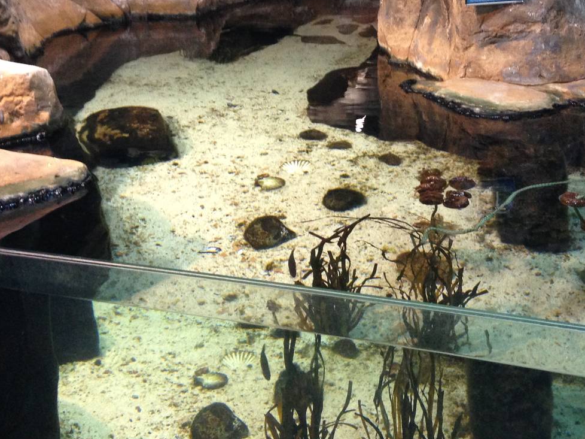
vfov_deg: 26.5
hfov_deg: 35.3
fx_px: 912
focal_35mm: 54
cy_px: 81
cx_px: 369
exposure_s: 1/20
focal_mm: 4.12
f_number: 2.4
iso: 250
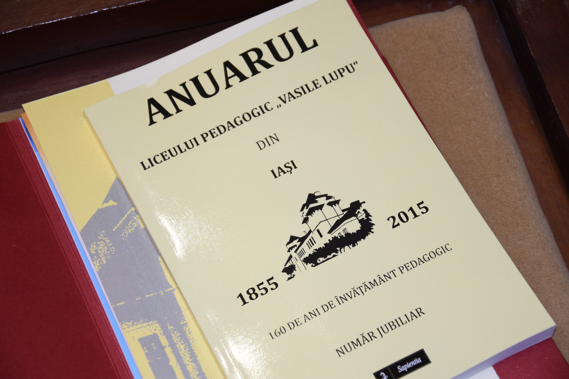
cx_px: 284
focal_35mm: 105
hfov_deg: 19.5
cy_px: 190
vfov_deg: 13.0
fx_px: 1659
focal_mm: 70
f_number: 5.3
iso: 2000
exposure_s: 1/60
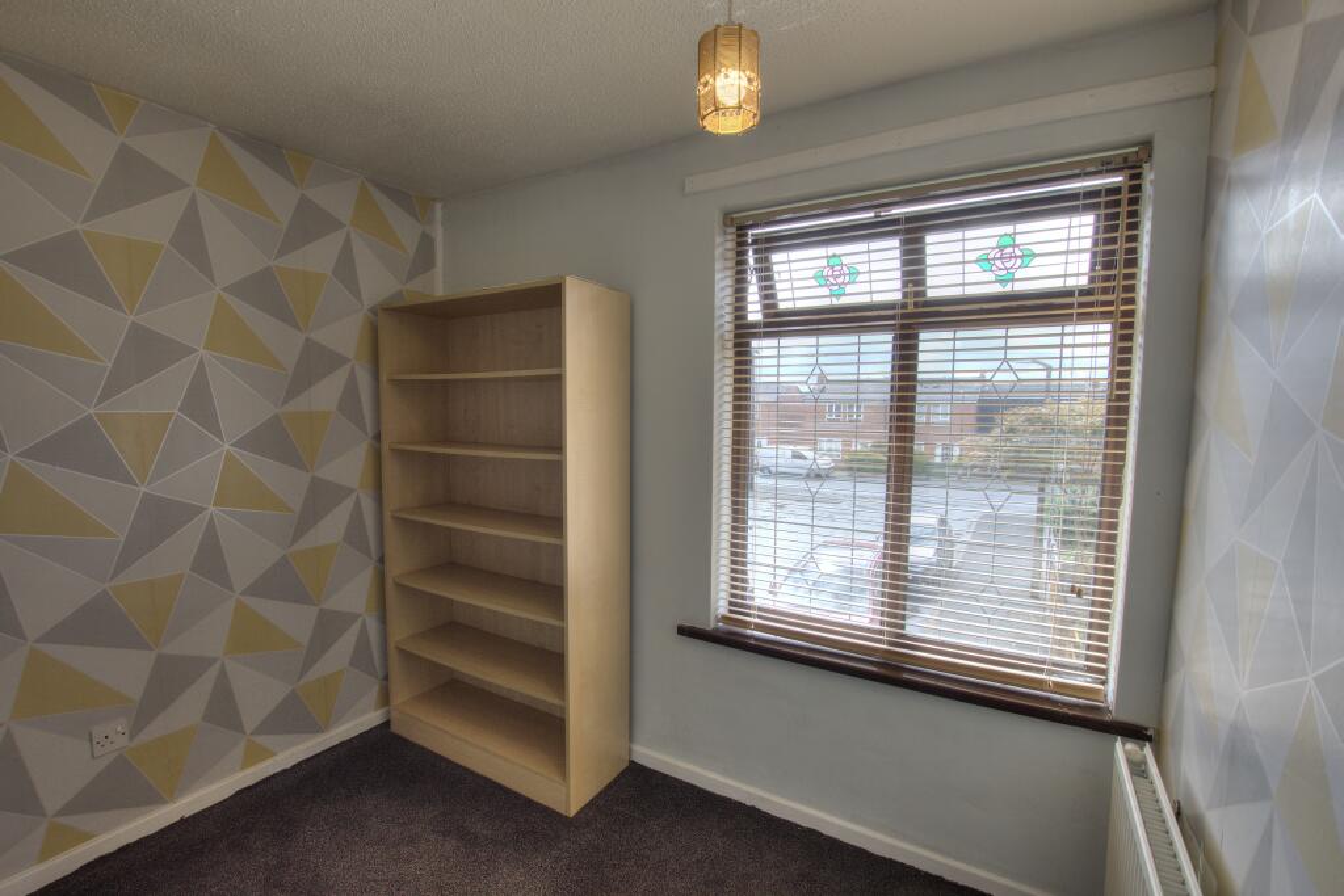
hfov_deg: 100.4
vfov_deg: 77.3
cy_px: 448
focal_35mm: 15
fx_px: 560
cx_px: 672
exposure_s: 1/80
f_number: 8
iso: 400
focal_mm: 10
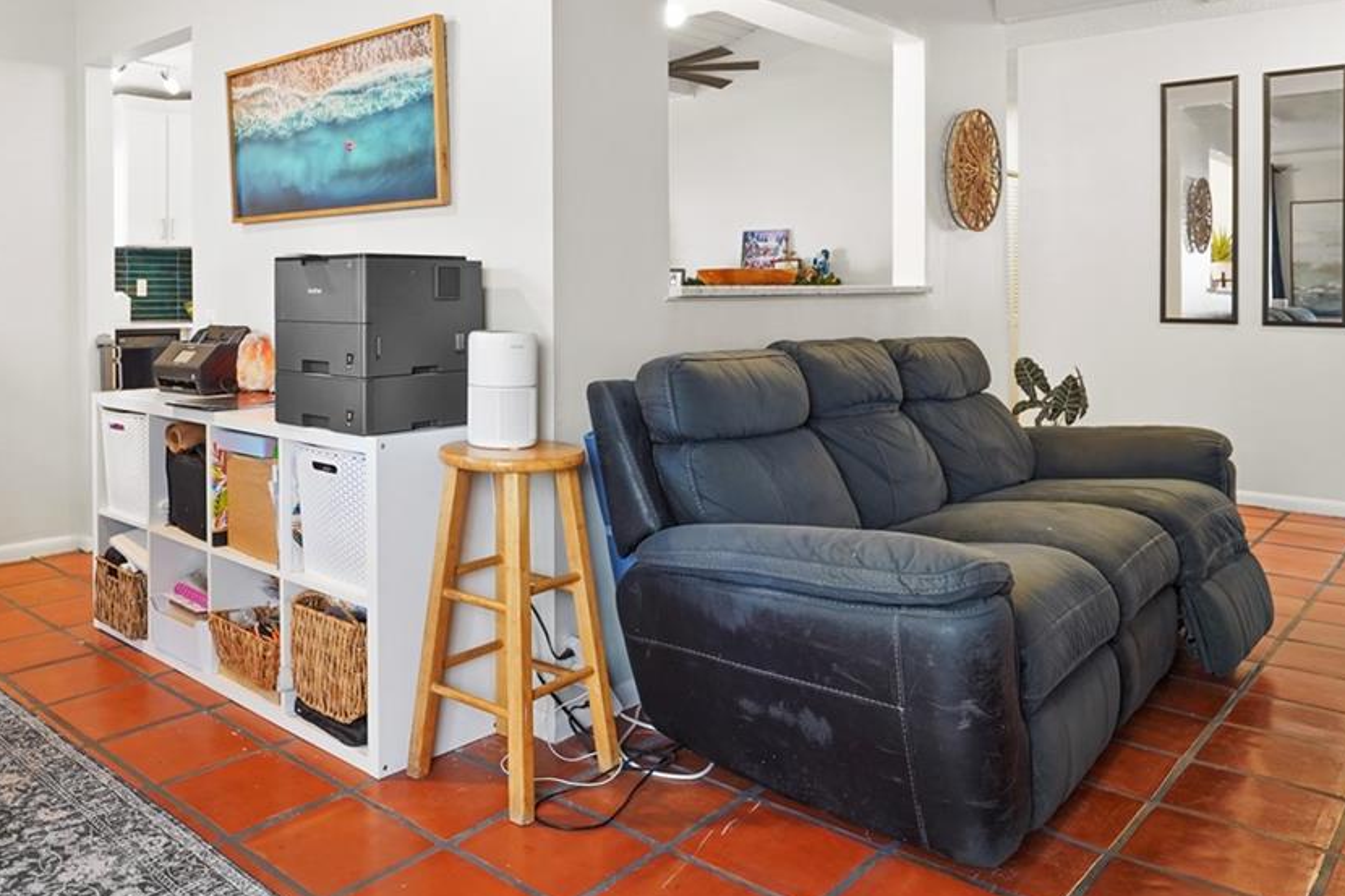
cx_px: 434
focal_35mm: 27
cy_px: 292
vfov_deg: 47.1
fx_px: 1008
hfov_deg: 65.4
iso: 640
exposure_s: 1/5
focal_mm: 14
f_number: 8
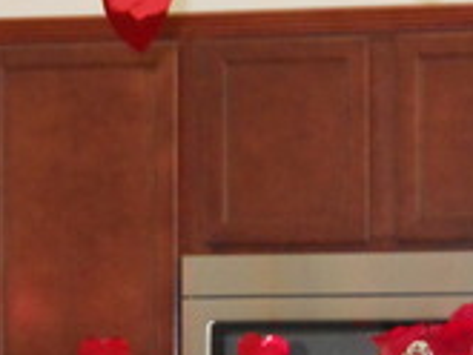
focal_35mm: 178
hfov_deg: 11.1
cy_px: 349
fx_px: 2434
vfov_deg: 8.3
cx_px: 123
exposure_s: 1/30
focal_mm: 8.3
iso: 400
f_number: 3.4
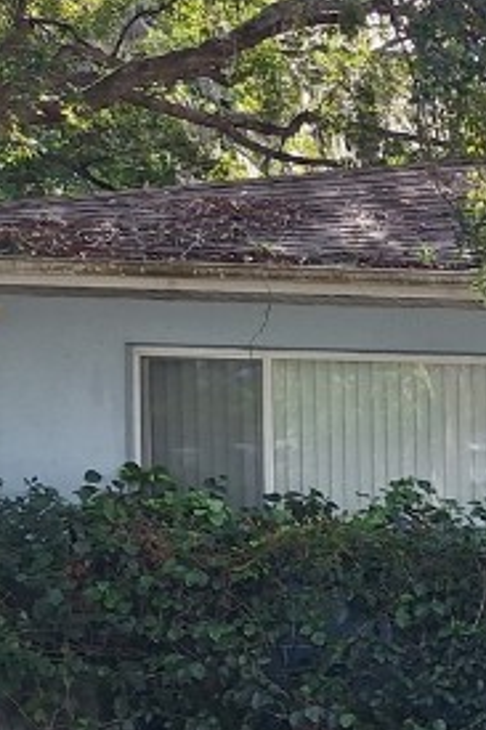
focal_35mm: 89
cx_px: 1123
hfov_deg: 12.5
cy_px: 645
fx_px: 1804
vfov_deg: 22.4
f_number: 1.8
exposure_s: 1/928
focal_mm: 5.54
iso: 40
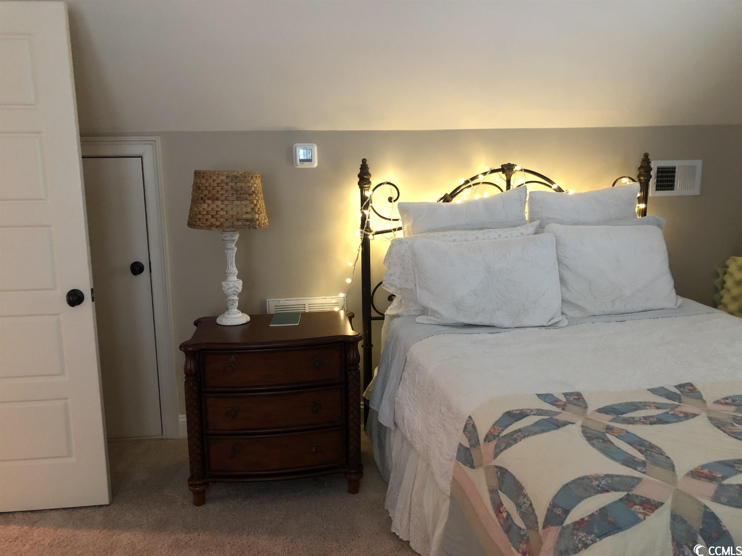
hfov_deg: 63.4
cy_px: 278
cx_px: 371
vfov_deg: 49.7
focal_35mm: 28
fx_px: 600
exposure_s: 1/6
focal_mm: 3.99
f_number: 1.8
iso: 80
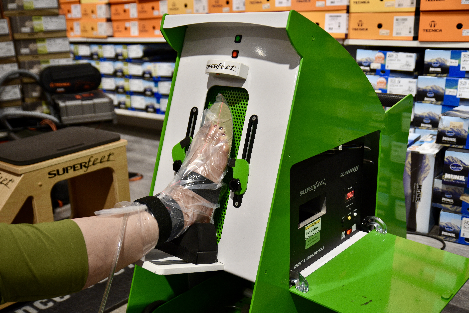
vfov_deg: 35.5
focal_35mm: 38
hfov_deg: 51.3
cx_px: 234
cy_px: 156
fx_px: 489
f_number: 4
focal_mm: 25
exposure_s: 1/250
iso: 400
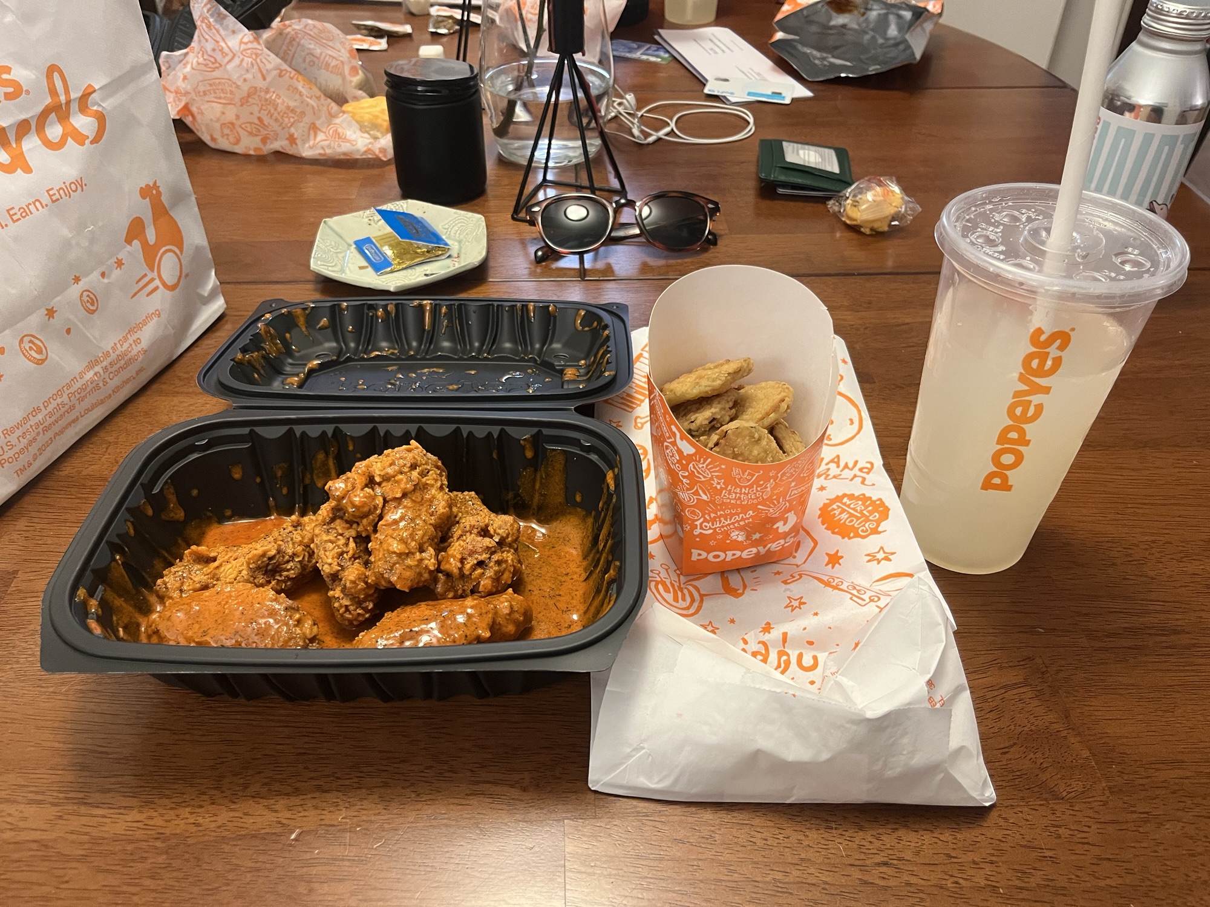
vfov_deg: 53.1
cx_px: 605
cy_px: 454
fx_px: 909
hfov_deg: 67.3
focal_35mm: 26
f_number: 1.6
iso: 320
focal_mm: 5.1
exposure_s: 1/60
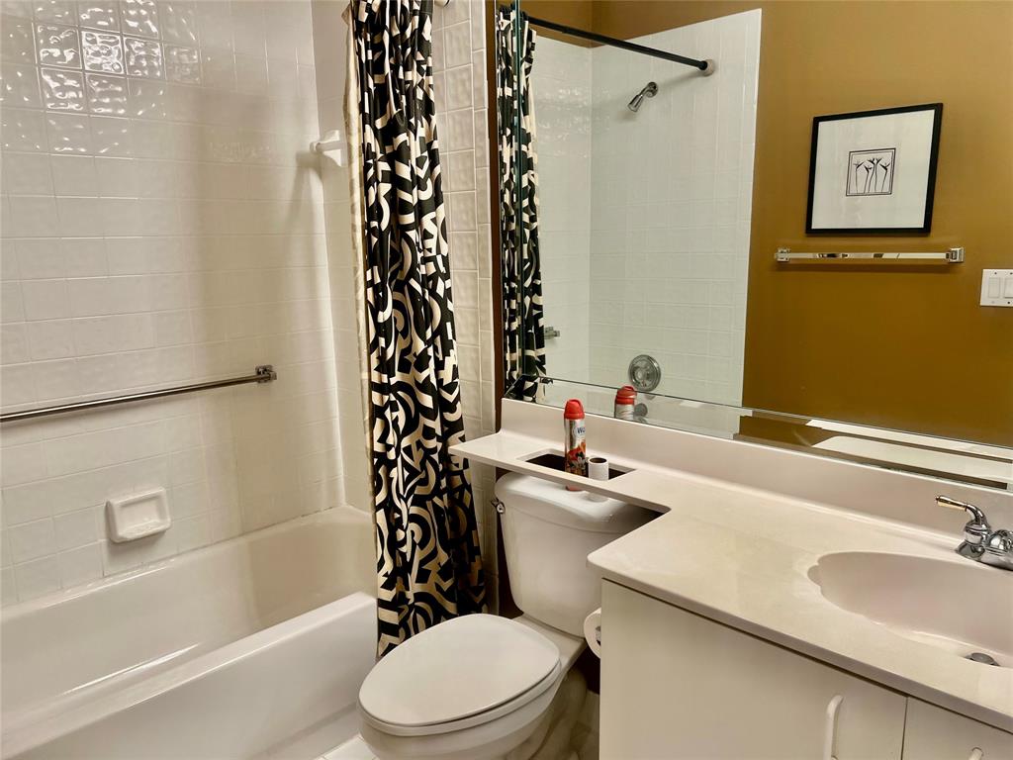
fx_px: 761
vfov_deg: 53.1
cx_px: 506
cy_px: 380
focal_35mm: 26
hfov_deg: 67.3
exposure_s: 1/120
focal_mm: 5.7
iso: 125
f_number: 1.5
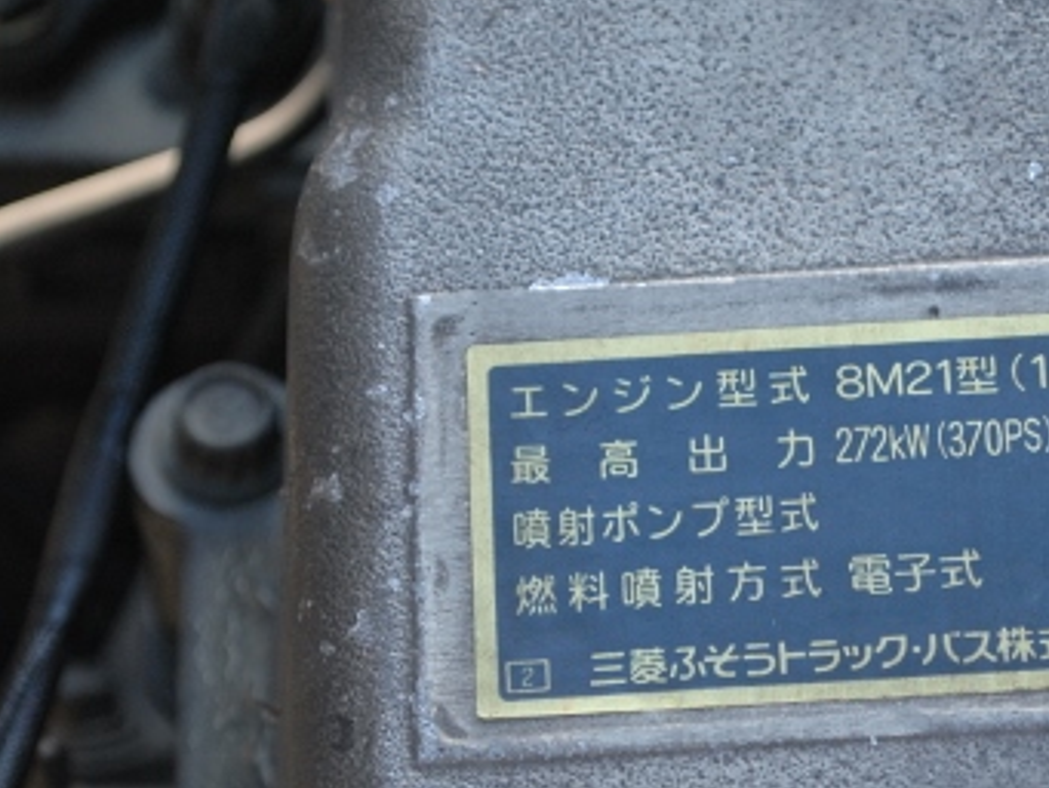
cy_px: 480
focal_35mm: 130
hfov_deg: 15.1
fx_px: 3941
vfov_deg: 11.4
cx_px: 784
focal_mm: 48
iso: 320
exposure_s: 1/125
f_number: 5.6
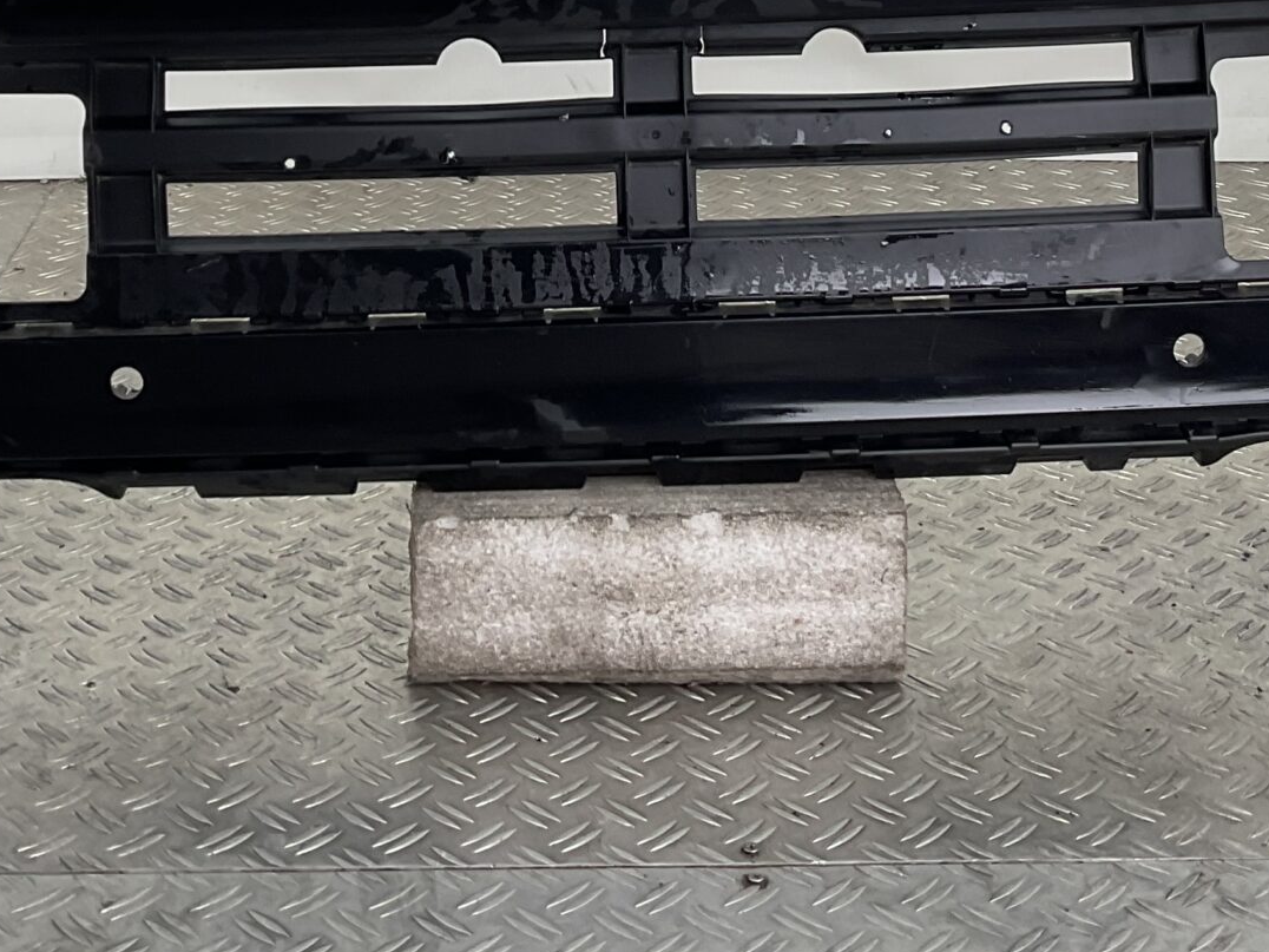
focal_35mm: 69
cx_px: 587
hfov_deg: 28.2
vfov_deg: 20.4
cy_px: -88
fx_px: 2529
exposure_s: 1/120
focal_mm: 3
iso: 20
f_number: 1.8
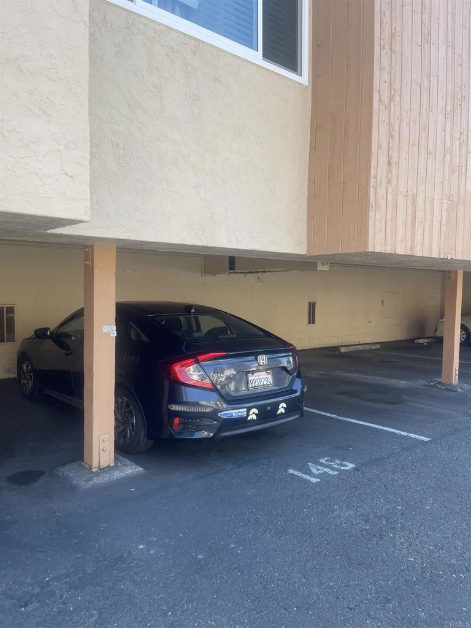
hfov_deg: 54.9
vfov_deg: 69.4
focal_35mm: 25
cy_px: 314
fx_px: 454
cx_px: 236
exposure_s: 1/388
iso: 32
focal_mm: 5.1
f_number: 1.6
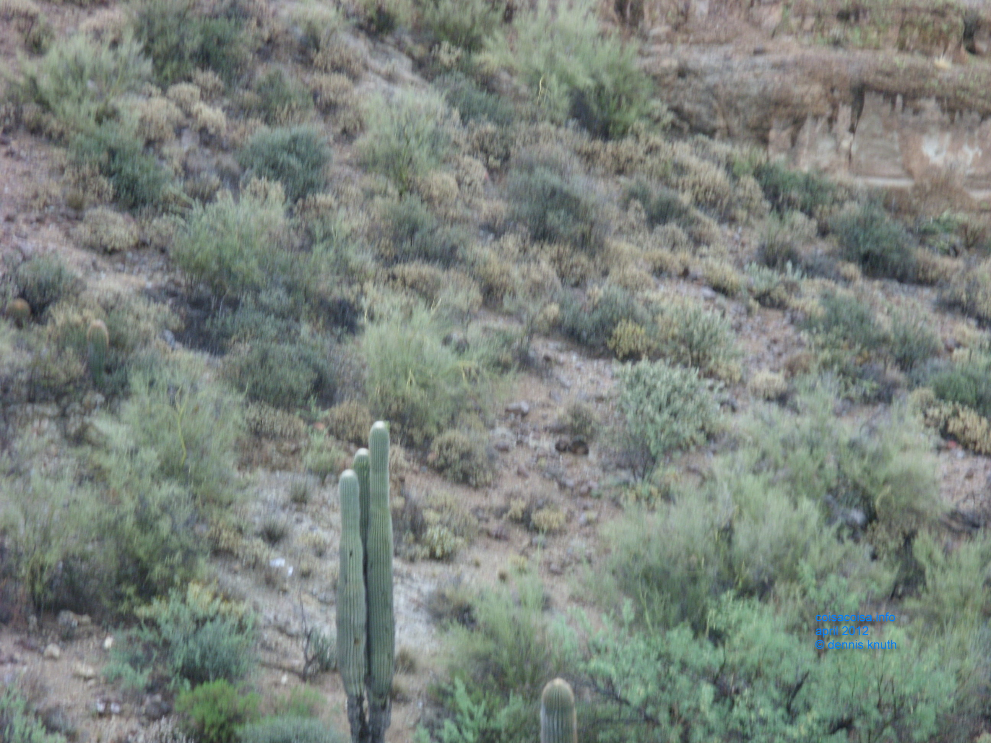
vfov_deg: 10.2
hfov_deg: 13.6
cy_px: 372
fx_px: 4151
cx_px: 496
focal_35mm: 145
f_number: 4.1
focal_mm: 24.2
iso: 100
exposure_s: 1/20
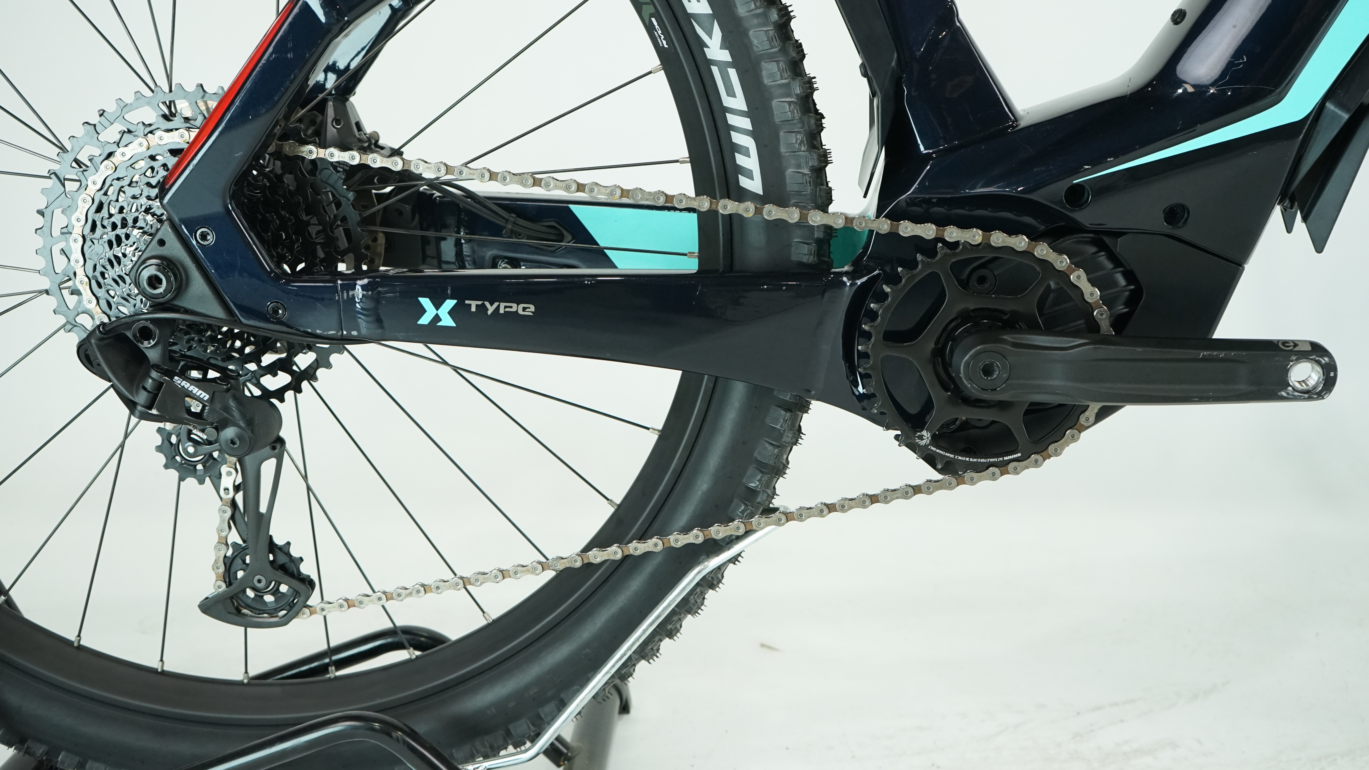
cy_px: 314
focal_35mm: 41
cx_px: 682
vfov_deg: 29.0
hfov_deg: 49.4
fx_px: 1488
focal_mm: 39
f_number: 5.6
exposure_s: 1/200
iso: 1600
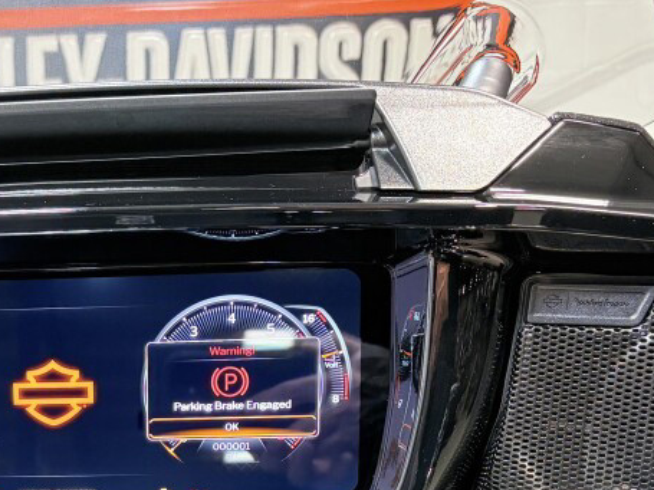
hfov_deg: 30.5
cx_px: 81
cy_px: 527
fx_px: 1152
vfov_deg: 22.7
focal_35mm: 61
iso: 100
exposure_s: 1/60
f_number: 1.6
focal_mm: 5.96
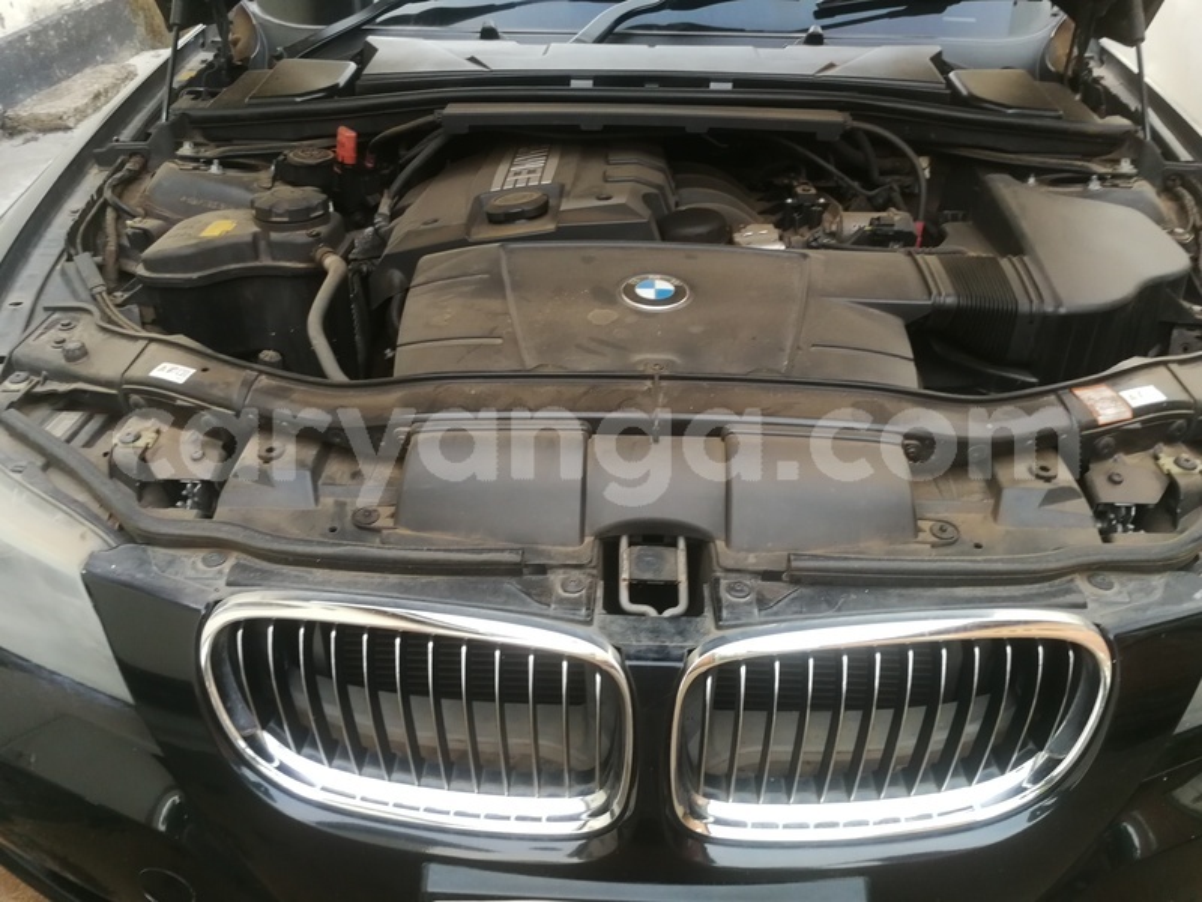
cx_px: 601
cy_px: 451
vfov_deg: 51.4
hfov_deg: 65.3
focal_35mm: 27
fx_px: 938
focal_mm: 3.95
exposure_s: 1/33.3
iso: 250
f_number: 2.2
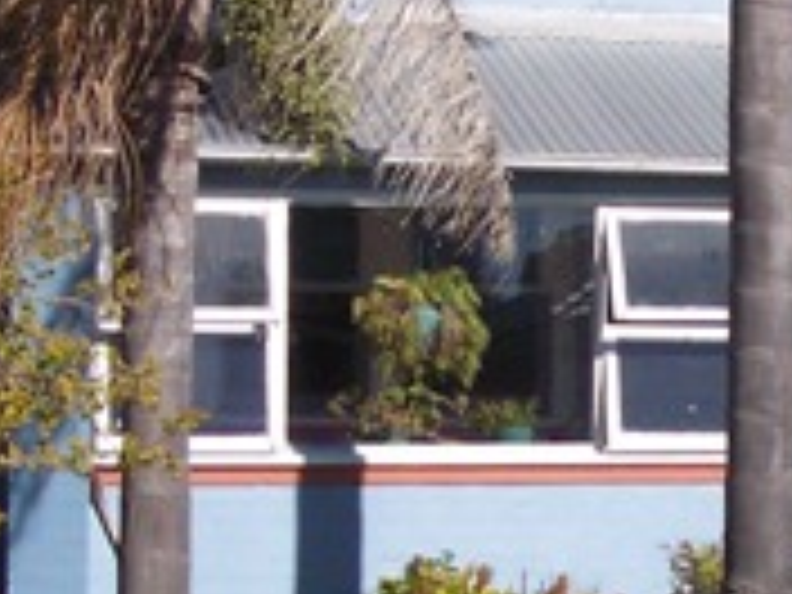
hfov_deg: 11.2
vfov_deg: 8.6
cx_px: 954
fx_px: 3958
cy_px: 238
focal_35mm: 173
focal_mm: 8
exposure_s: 1/700
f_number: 4.8
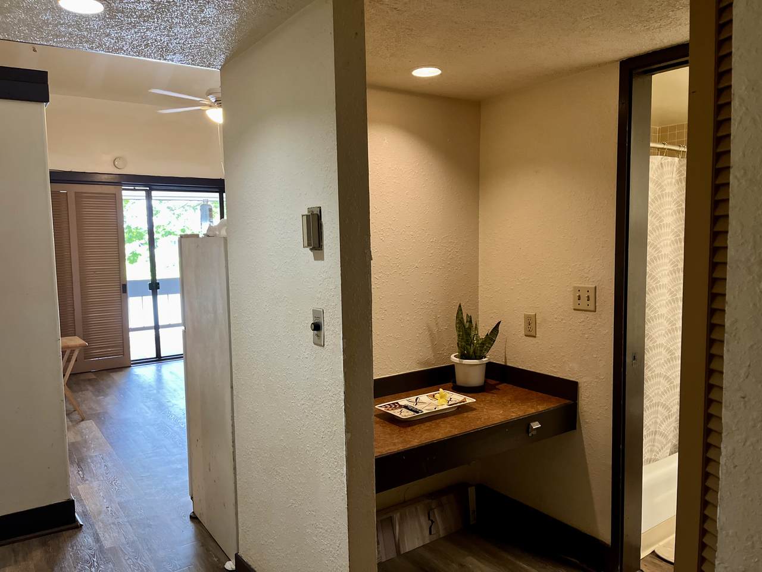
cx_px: 381
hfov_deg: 67.3
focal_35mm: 26
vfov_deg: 53.1
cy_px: 286
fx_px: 572
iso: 320
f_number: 1.6
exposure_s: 1/60
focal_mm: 5.1
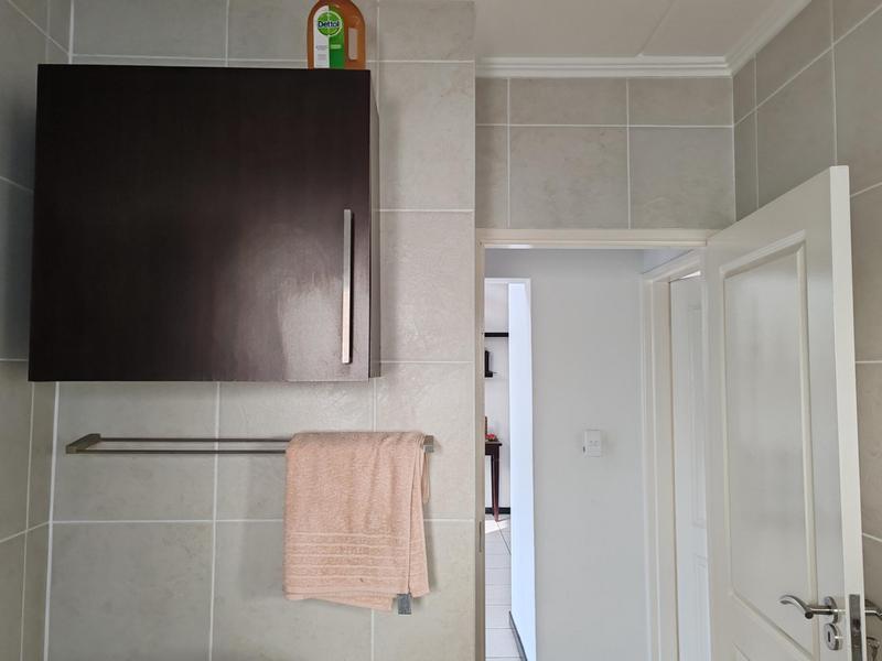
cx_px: 441
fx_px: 688
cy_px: 330
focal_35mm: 27
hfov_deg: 65.3
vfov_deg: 51.4
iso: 1000
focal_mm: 6.12
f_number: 1.9
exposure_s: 1/100
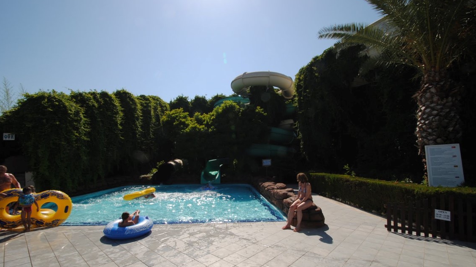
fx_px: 202
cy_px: 159
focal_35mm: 16
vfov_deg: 66.5
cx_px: 240
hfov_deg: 99.4
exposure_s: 1/200
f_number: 10
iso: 100
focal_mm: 10
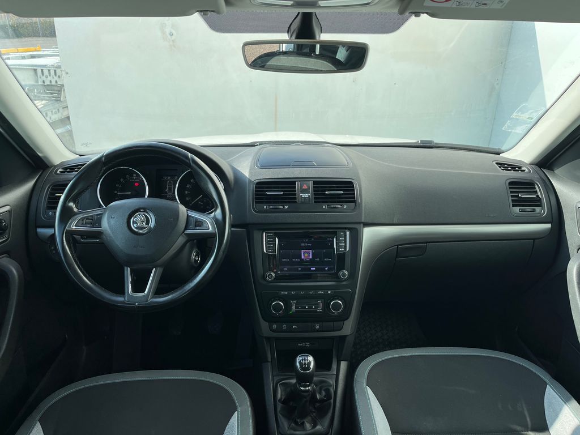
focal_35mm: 26
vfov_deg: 53.1
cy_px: 218
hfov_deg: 67.3
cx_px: 290
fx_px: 436
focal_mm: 5.1
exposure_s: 1/992
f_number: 1.6
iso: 50
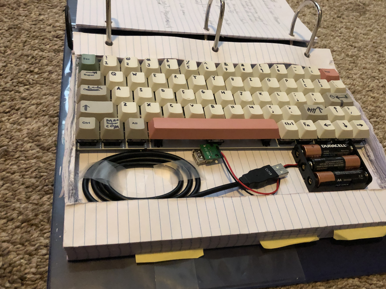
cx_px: 205
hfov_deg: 56.8
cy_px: 164
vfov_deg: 44.1
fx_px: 357
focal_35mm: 32
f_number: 1.8
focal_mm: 3.99
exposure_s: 1/4
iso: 100
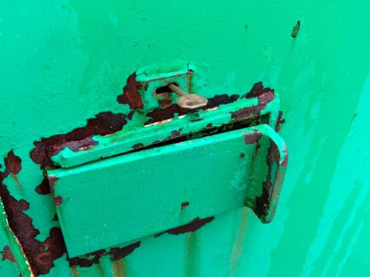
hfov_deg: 61.4
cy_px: 133
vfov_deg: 48.2
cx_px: 159
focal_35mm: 29
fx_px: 310
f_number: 1.78
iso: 50
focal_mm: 6.76
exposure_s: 1/121
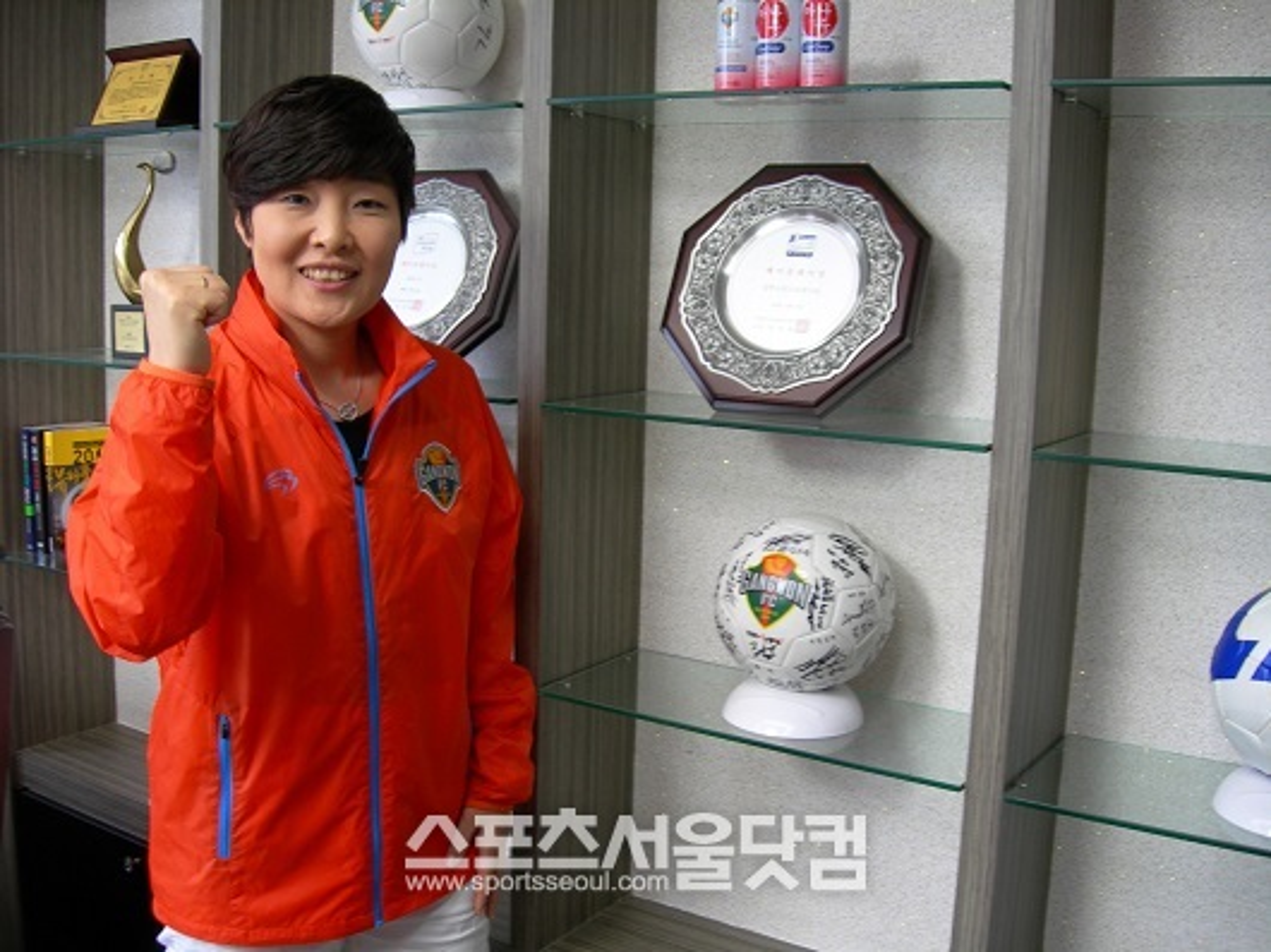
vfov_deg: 37.7
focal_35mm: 38
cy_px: 476
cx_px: 636
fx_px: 1395
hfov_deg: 49.0
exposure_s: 1/10.4
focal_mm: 7.8
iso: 50
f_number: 2.8
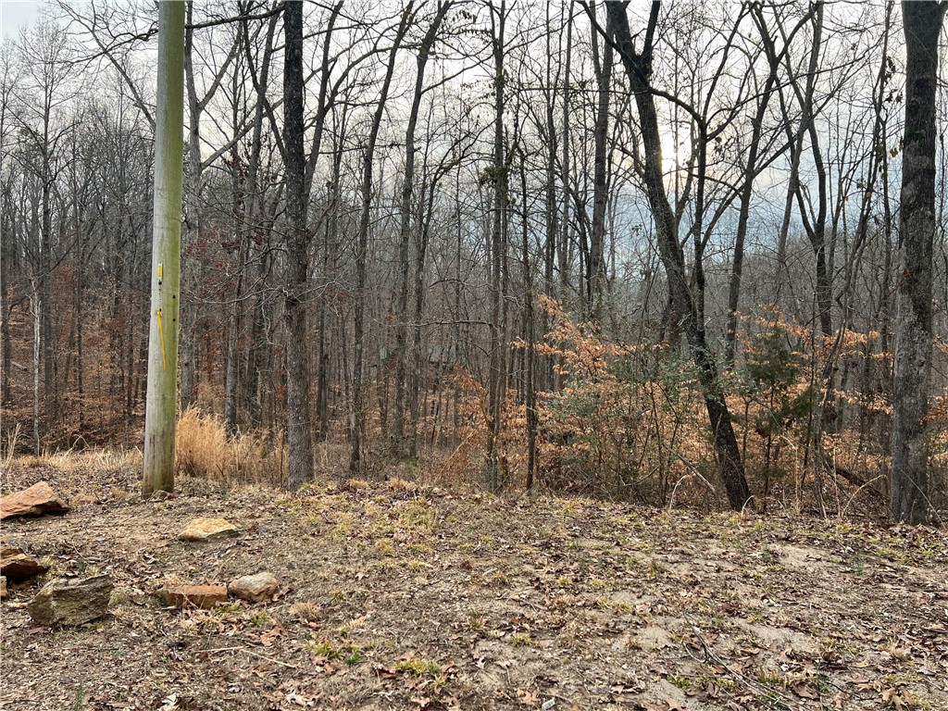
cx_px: 474
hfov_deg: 67.3
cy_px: 356
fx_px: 712
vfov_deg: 53.1
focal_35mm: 26
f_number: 1.5
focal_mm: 5.7
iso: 50
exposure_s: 1/418
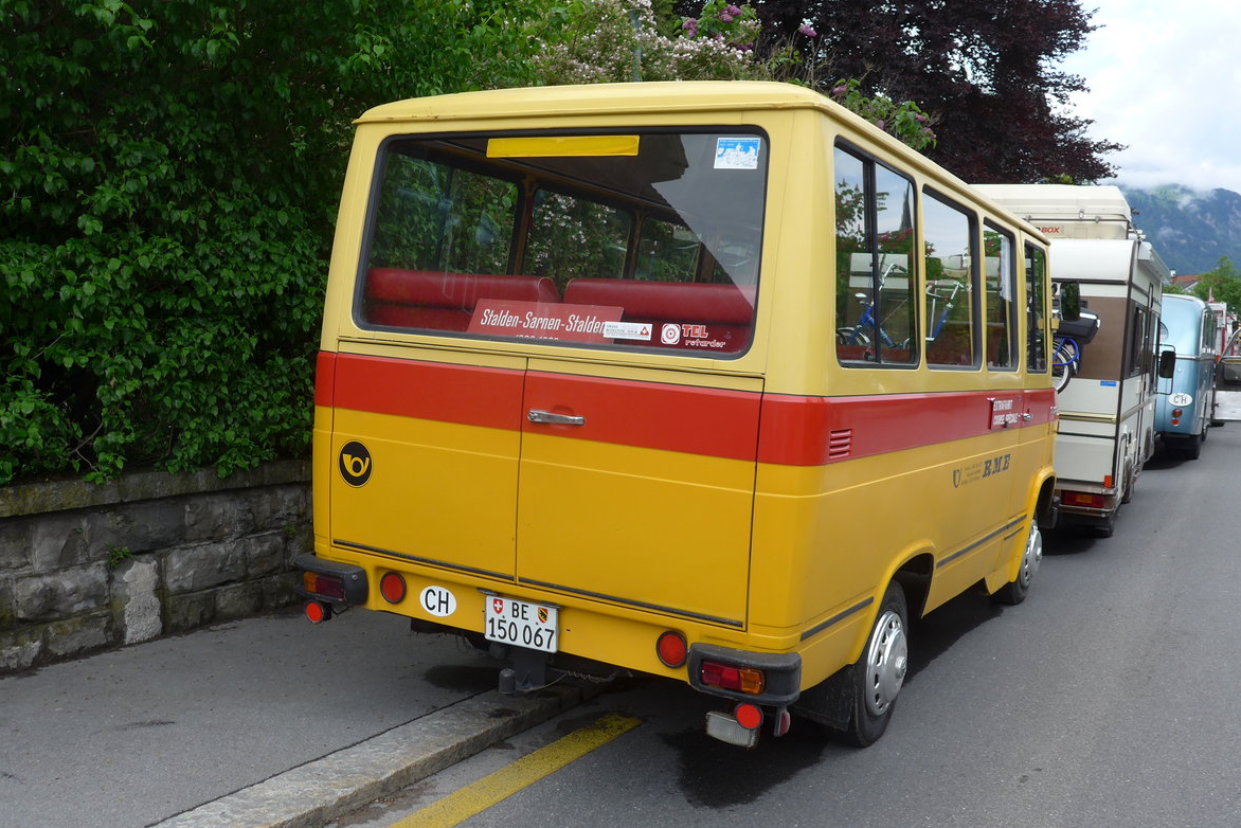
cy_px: 397
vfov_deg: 40.0
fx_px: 1138
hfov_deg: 57.2
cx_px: 617
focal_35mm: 33
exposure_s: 1/640
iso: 80
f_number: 2.8
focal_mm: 6.5
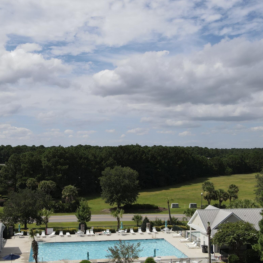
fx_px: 352
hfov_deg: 40.8
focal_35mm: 41
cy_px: 154
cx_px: 106
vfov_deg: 40.8
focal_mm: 4.5
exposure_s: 1/1250
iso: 100
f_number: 2.8
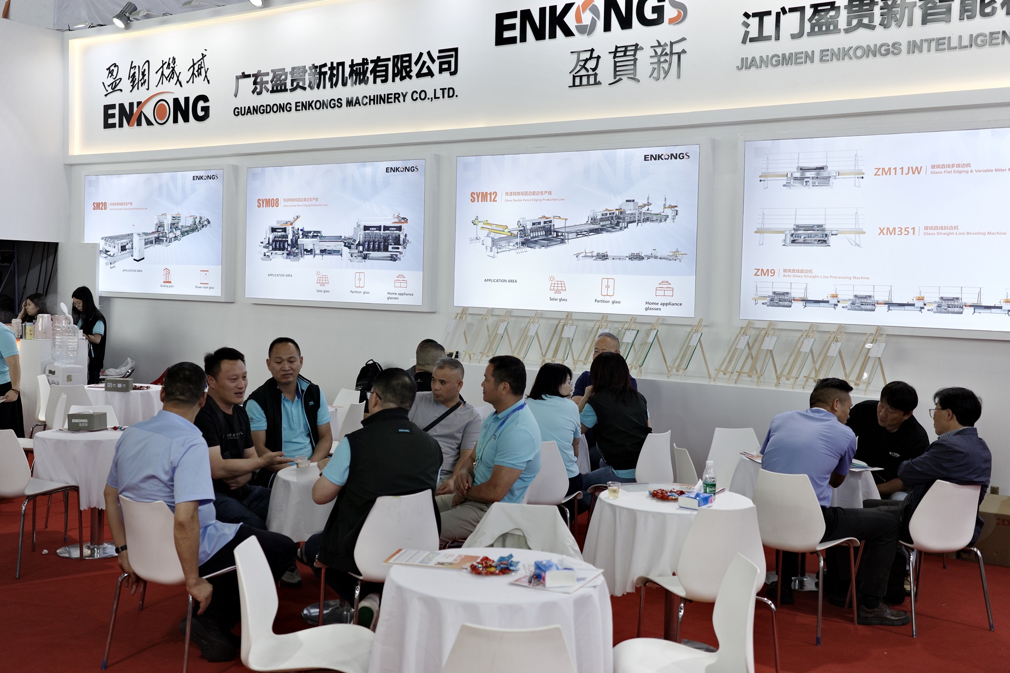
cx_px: 505
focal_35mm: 40
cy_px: 336
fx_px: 1122
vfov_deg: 33.4
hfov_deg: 48.5
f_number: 2.8
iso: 200
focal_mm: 26
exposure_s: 1/320
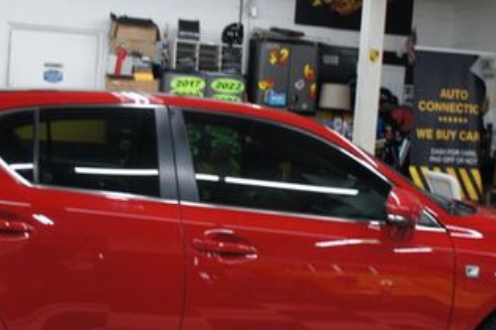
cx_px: 207
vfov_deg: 24.6
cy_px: 166
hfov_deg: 36.2
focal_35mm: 55
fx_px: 757
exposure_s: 1/30
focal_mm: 18
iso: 250
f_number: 3.5
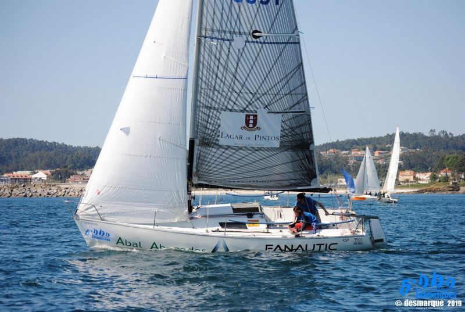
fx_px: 1592
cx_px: 232
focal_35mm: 123
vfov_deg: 11.2
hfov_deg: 16.6
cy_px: 156
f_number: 5.6
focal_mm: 82
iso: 100
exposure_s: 1/500
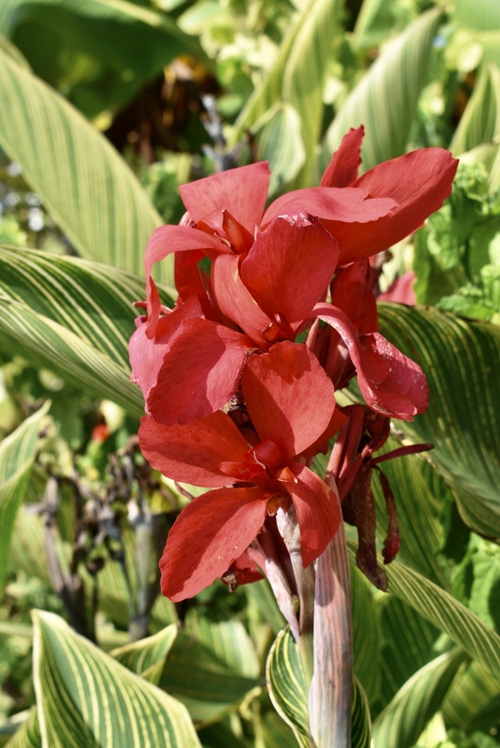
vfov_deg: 31.9
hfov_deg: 21.6
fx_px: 1311
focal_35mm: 63
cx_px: 243
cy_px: 350
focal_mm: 38
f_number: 9
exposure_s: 1/400
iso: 200
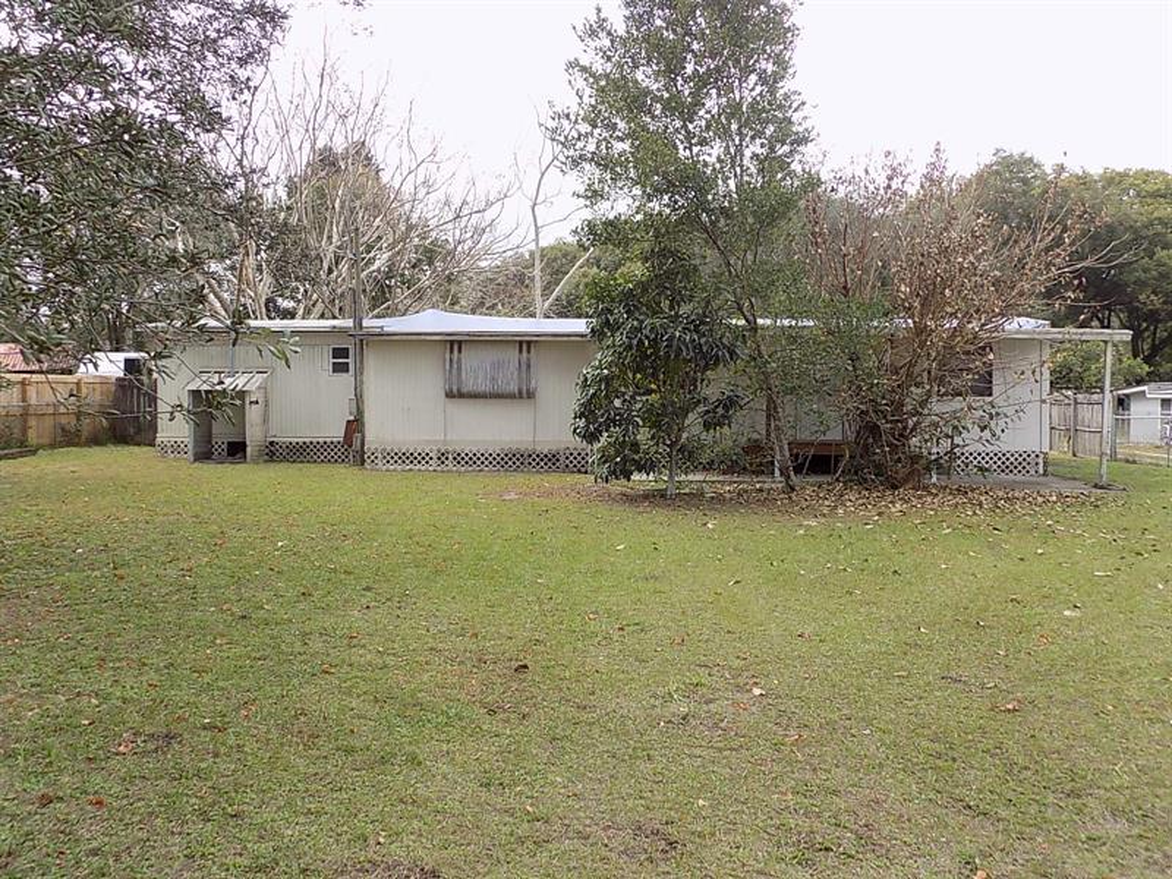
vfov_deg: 46.8
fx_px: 1016
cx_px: 586
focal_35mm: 30
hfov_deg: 60.0
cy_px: 440
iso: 80
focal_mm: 5.3
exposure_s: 1/200
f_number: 3.3
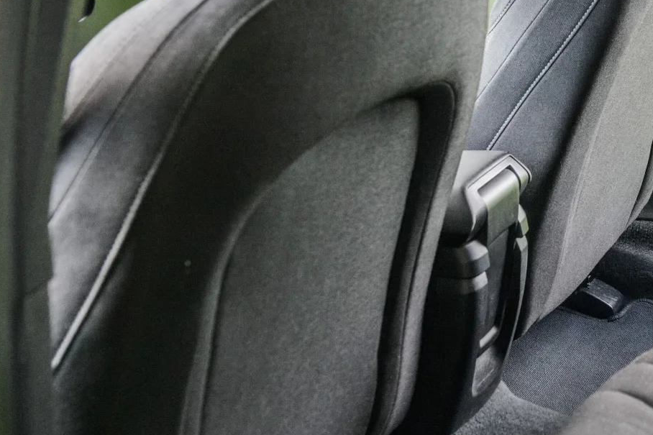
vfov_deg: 18.4
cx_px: 618
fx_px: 1342
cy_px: 198
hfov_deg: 26.2
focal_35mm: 74
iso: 2000
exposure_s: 1/80
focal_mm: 35
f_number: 5
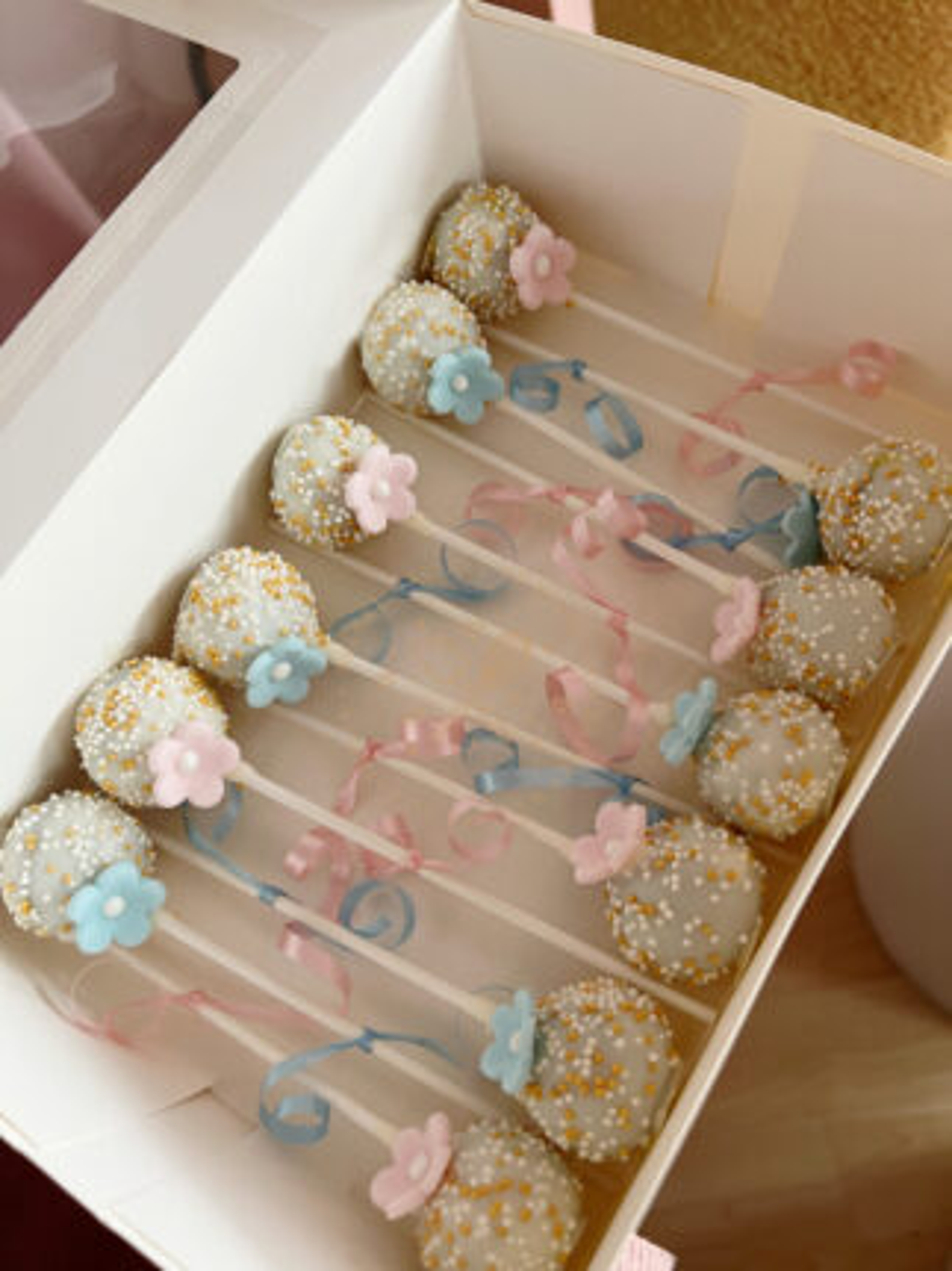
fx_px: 954
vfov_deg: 67.3
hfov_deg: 53.0
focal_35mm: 26
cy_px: 636
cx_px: 476
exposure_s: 1/94
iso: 125
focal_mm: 5.7
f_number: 1.5
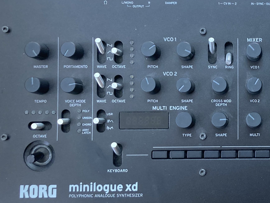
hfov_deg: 27.9
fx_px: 507
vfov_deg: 22.6
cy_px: 115
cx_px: 274
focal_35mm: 65
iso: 200
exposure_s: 1/60
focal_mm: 3.99
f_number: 1.8
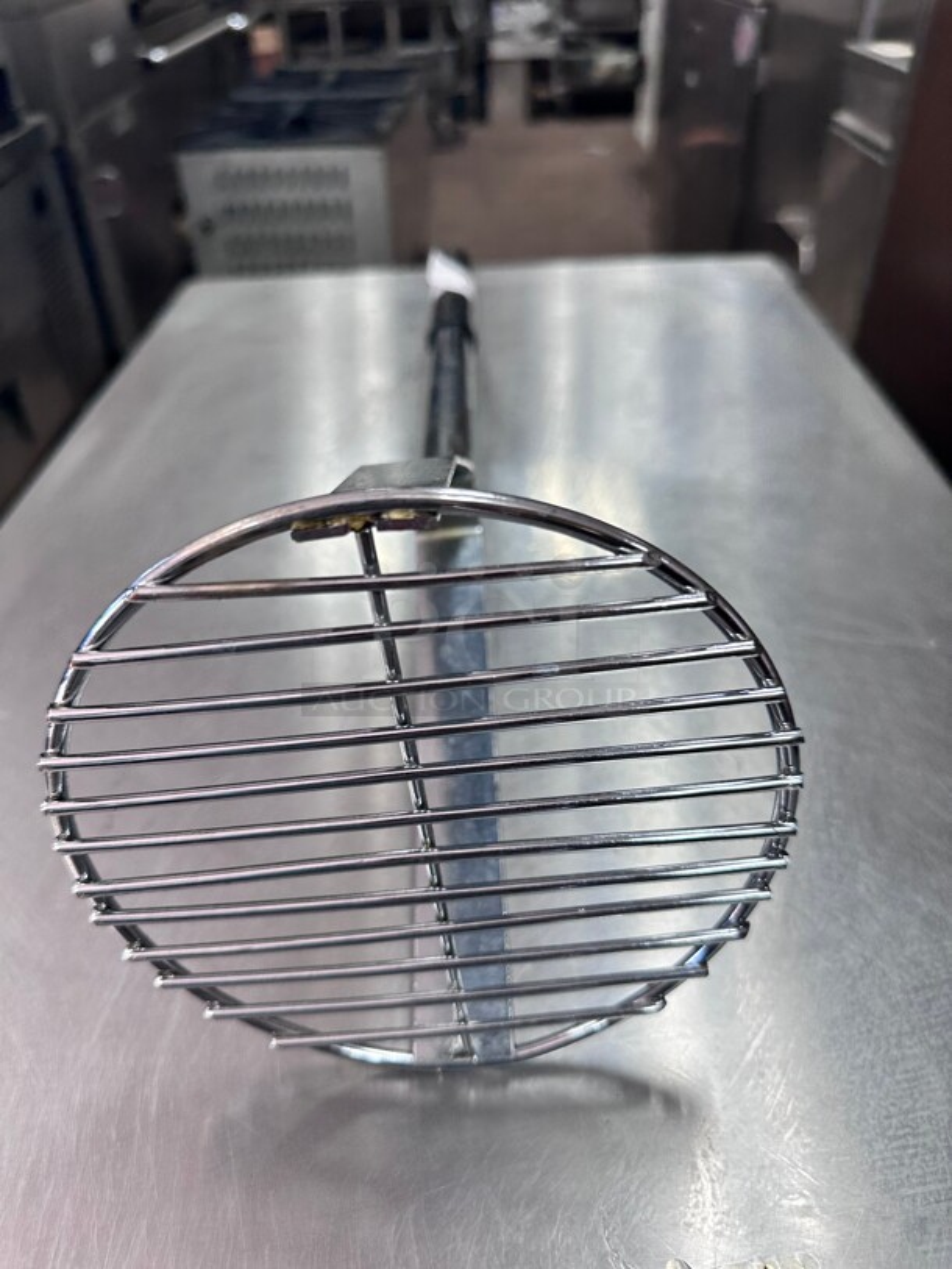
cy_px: 634
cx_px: 476
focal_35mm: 24
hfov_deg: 56.8
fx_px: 880
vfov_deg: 71.6
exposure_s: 1/120
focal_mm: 6.86
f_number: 1.78
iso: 125
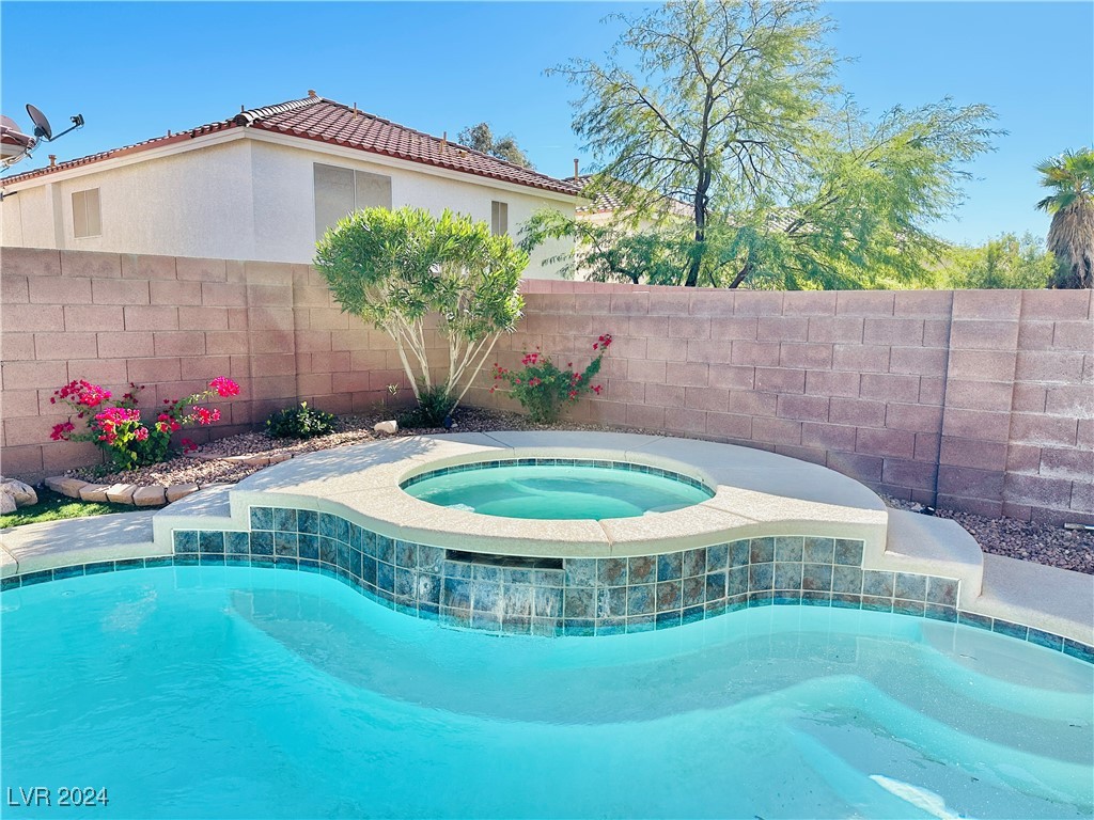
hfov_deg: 71.6
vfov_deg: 56.8
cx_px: 547
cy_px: 410
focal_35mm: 24
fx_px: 758
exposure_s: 1/3058
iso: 80
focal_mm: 6.86
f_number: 1.78
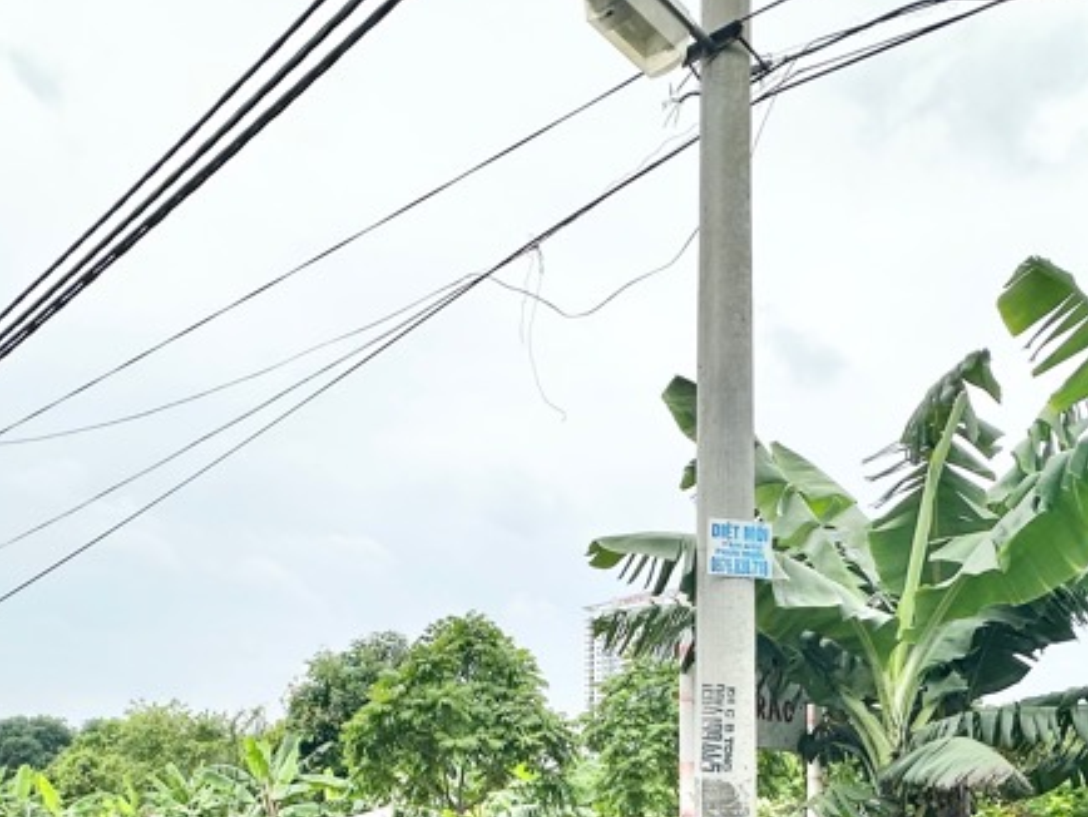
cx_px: 469
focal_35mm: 33
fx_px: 1038
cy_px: 764
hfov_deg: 55.1
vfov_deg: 39.3
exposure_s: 1/1742
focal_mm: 2.22
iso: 50
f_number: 2.2
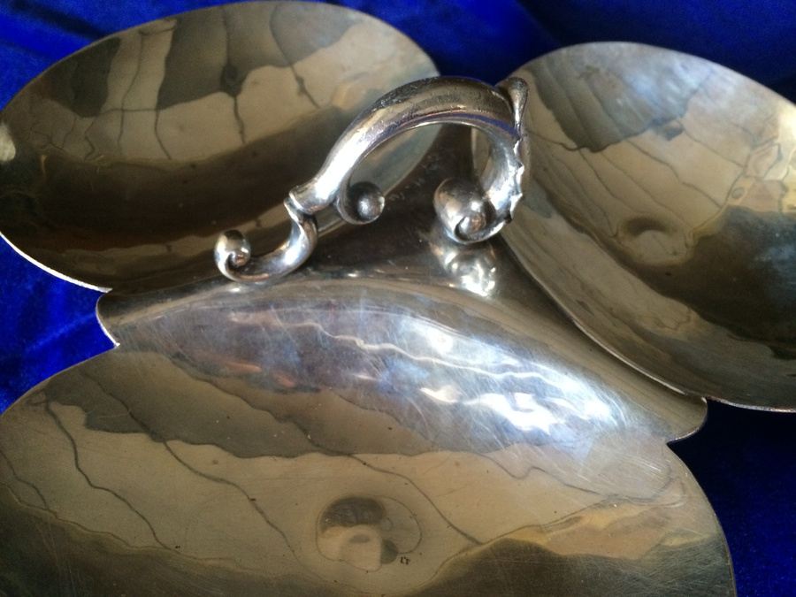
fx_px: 690
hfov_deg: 60.0
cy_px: 298
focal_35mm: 30
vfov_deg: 46.8
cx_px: 398
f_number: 2.2
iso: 320
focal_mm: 4.12
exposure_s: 1/24
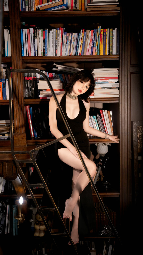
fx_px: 330
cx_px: 69
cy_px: 127
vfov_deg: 42.1
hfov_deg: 24.4
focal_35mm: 49
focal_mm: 46
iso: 800
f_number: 2.5
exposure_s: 1/500
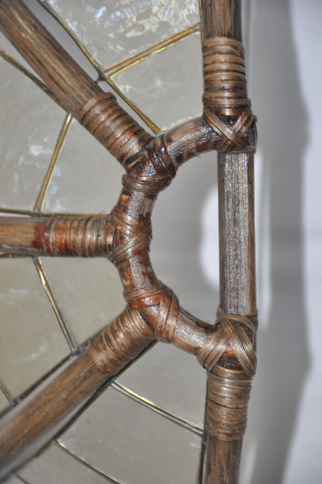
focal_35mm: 158
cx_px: 161
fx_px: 2118
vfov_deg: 13.1
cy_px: 242
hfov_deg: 8.7
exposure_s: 1/60
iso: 800
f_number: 5.6
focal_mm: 105
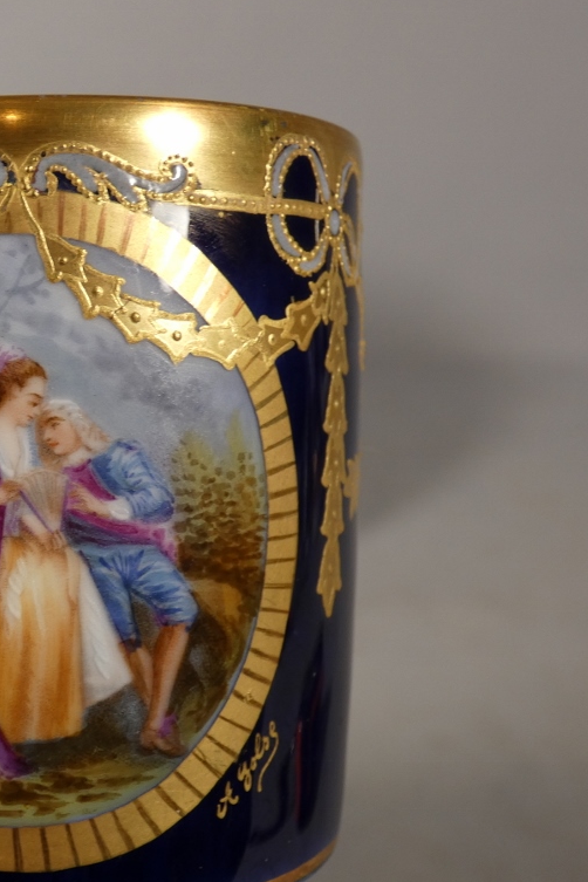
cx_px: 16
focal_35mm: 58
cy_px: 437
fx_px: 1421
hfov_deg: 22.6
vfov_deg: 34.5
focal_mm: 7.3
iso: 125
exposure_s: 1/80
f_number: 3.6
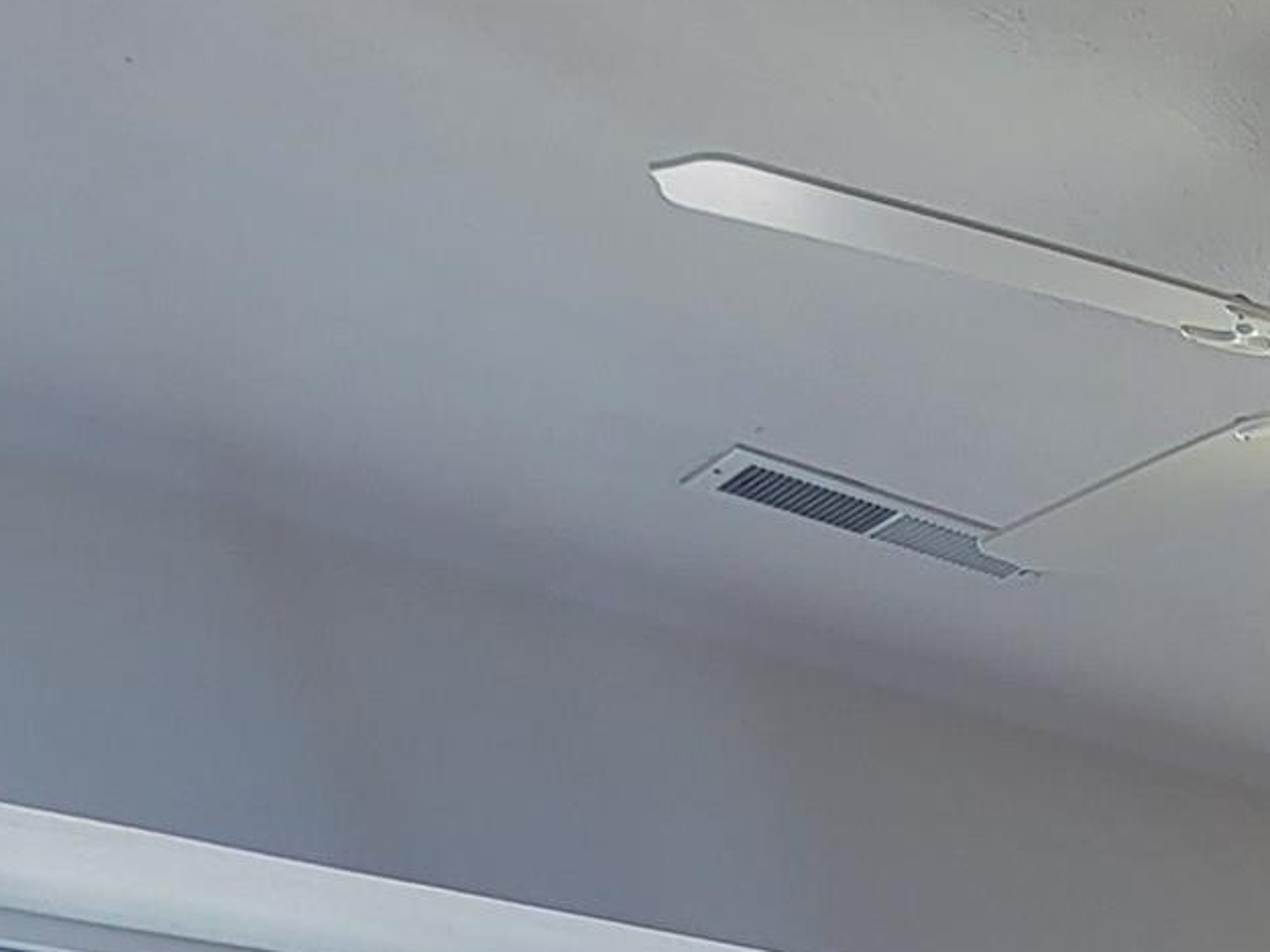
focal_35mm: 64
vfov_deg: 16.4
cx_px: 2157
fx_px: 2348
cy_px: 1989
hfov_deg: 21.9
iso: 64
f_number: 2.2
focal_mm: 2.2
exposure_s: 1/60
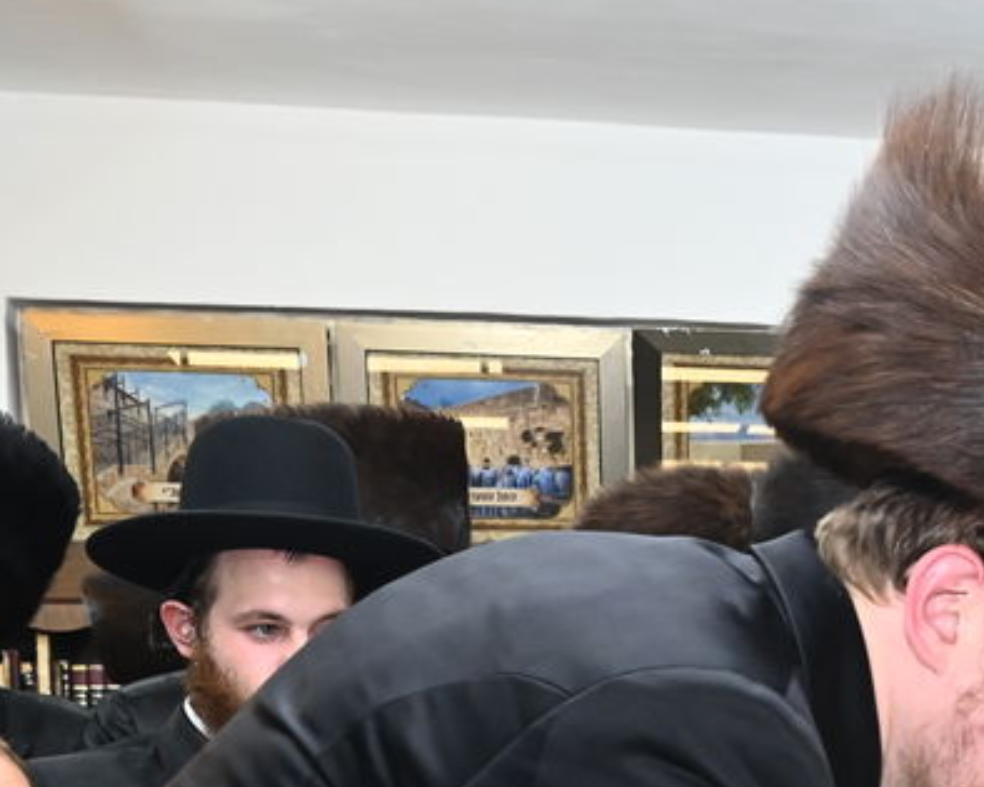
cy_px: 1029
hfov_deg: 20.3
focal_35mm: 80
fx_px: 2329
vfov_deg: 17.9
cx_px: 1506
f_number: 7.1
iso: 1600
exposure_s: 1/160
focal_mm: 24
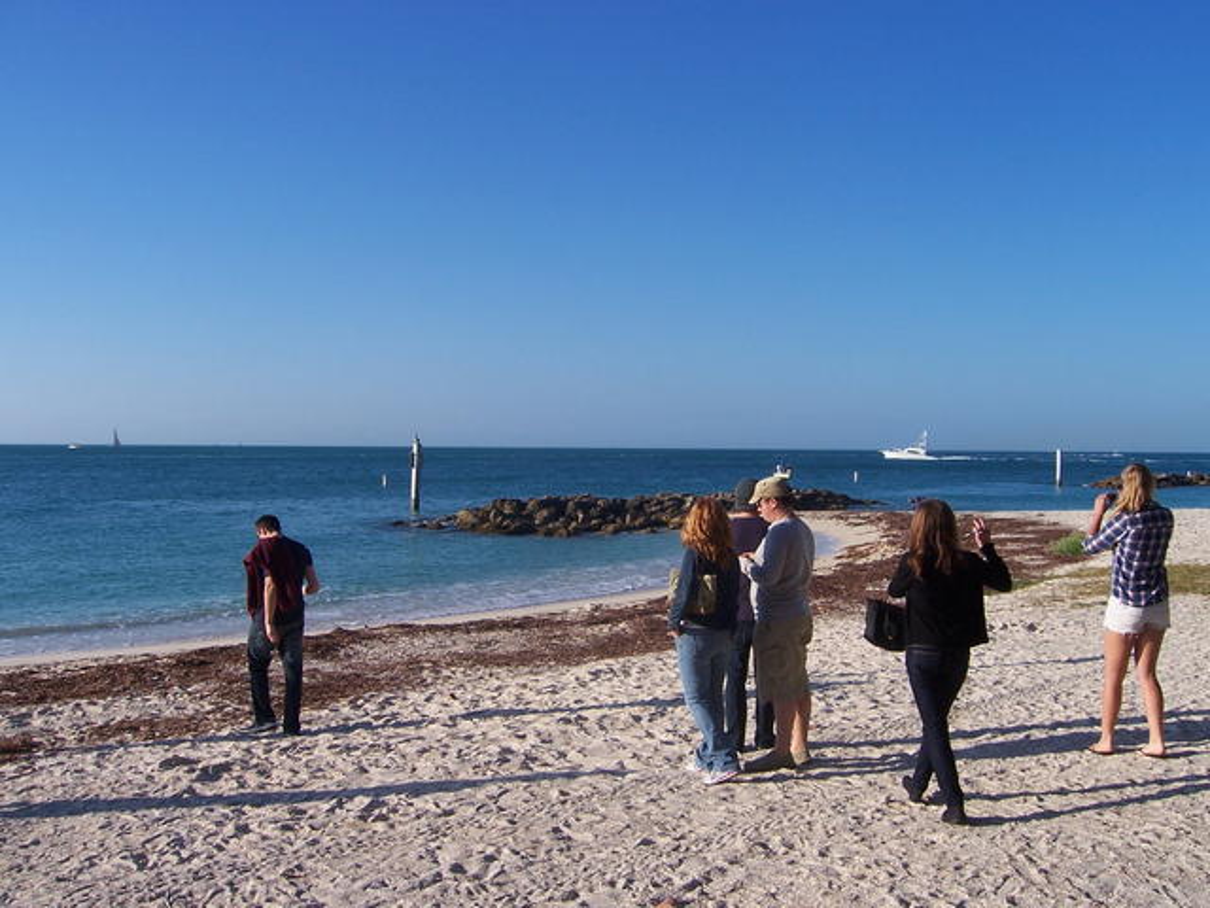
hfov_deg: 51.4
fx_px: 1258
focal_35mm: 36
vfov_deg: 39.7
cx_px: 605
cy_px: 454
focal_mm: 6
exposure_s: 1/750
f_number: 4.8
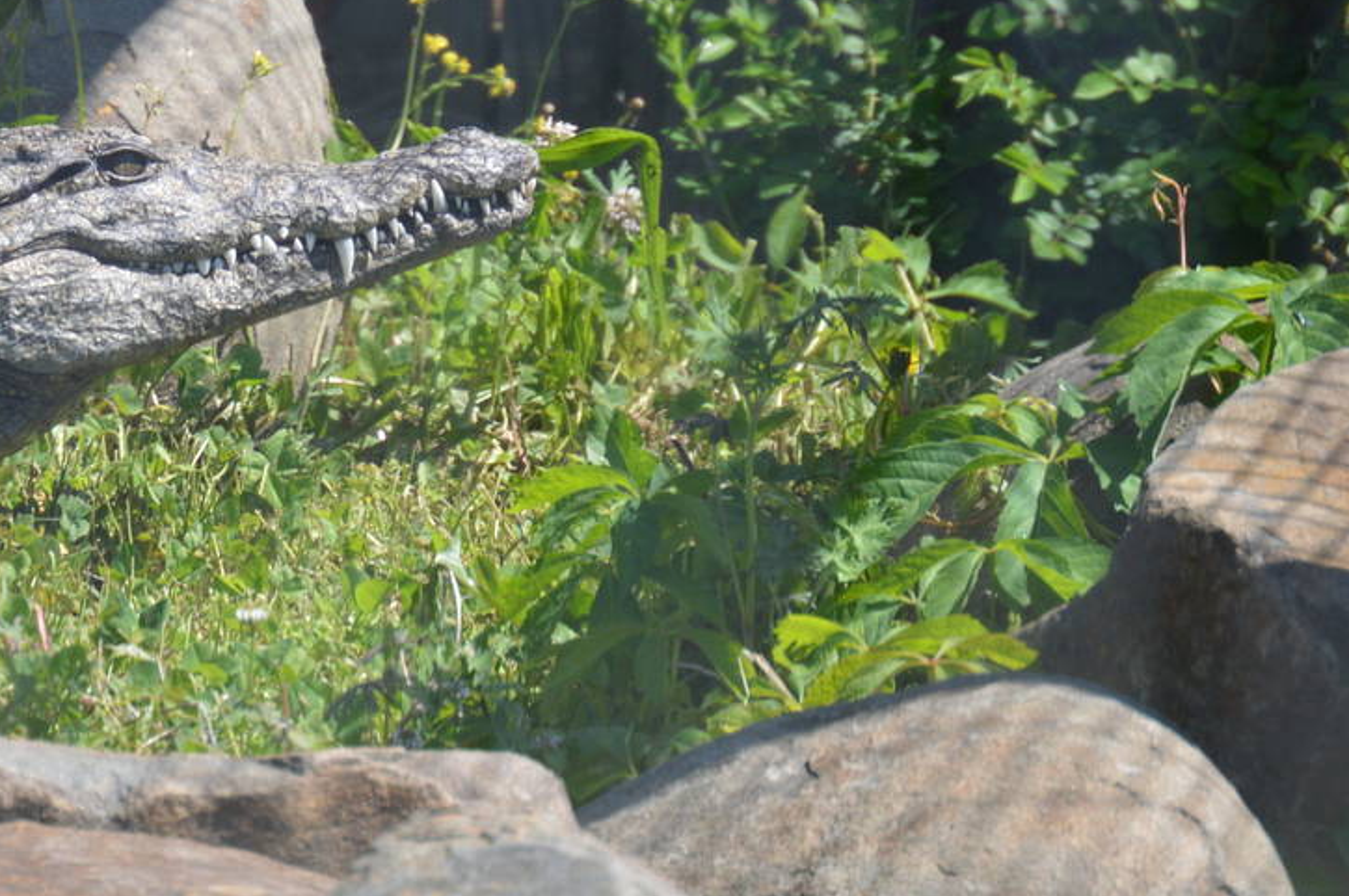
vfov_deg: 2.1
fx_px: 24784
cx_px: -134
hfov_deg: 3.1
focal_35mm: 662
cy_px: 249
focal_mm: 200
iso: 400
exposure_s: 1/800
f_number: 5.6
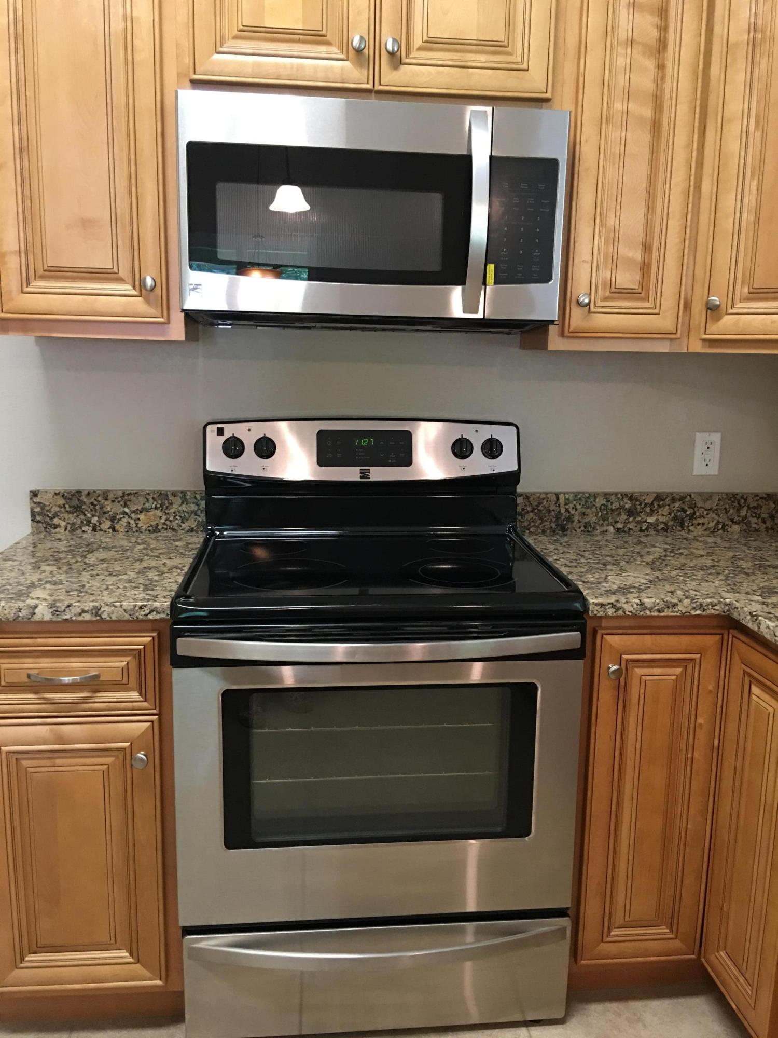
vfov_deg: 61.7
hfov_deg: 48.2
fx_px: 869
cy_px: 519
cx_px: 389
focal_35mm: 29
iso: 100
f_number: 2.2
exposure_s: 1/15
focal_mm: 4.15
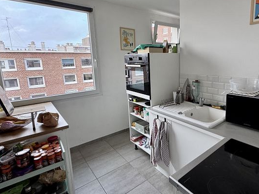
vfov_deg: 63.2
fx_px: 157
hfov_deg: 77.7
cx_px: 161
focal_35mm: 21
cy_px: 84
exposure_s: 1/100
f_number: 2.2
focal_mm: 2.22
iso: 250
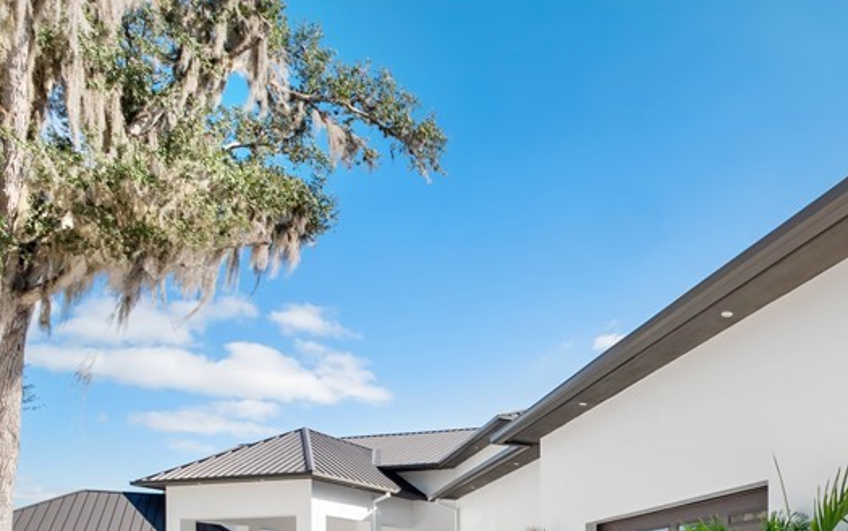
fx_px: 670
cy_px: 604
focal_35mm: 29
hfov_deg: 59.4
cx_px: 681
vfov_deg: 35.8
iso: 200
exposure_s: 1/250
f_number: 7.1
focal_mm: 7
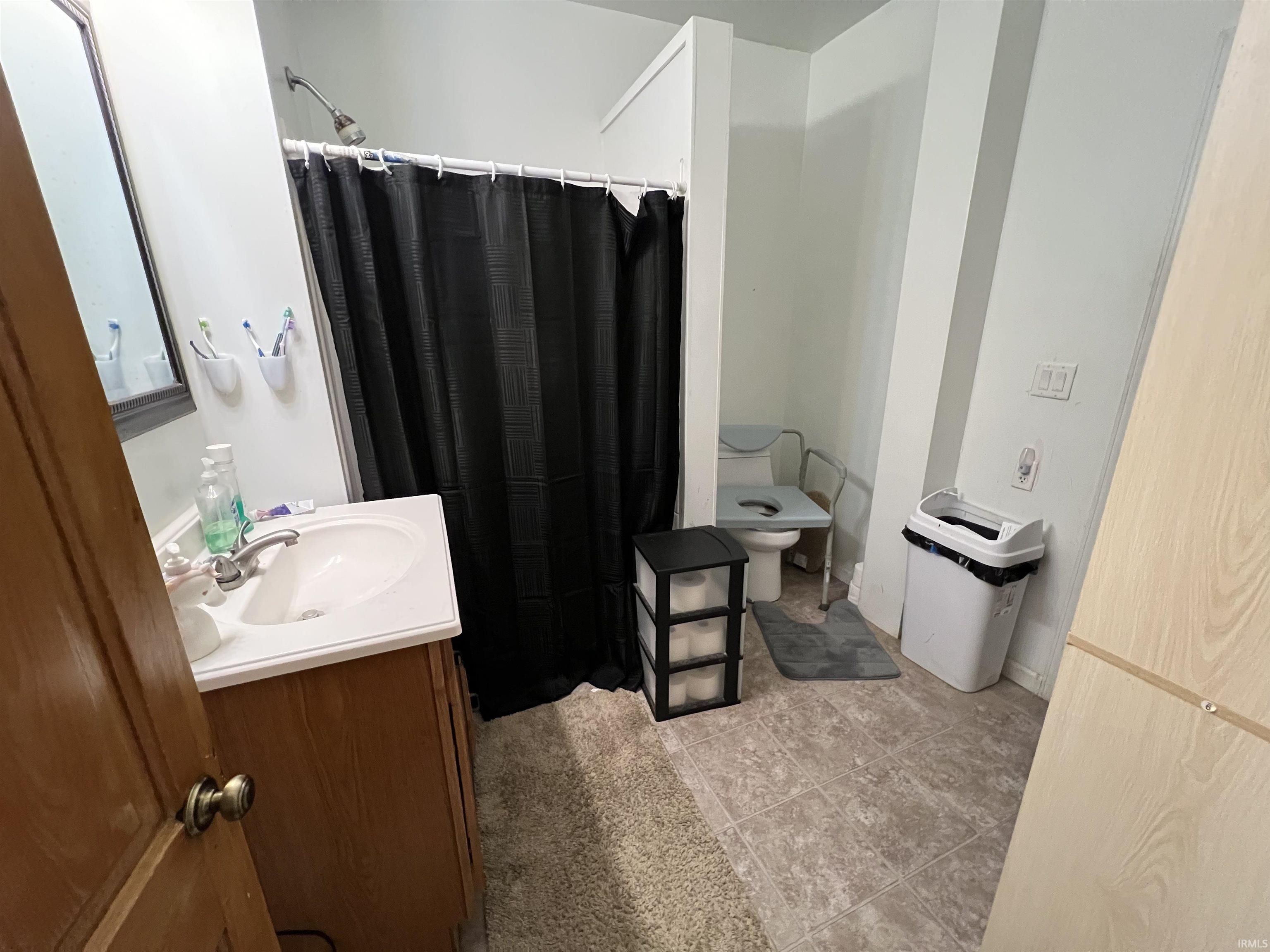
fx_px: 477
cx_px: 635
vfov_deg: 89.9
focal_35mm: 13
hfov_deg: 106.2
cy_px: 476
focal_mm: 1.57
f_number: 1.8
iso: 1000
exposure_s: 1/60
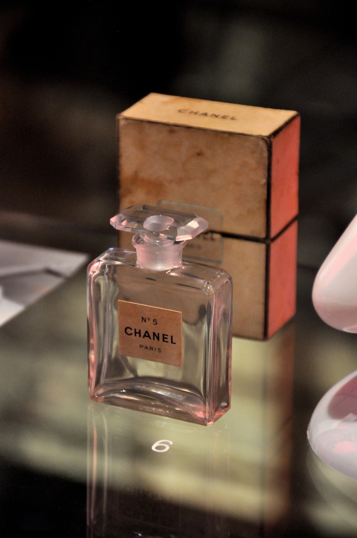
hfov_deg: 7.0
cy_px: 269
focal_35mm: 195
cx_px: 178
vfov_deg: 10.6
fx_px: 2908
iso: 1600
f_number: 5.6
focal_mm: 130
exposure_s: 1/6
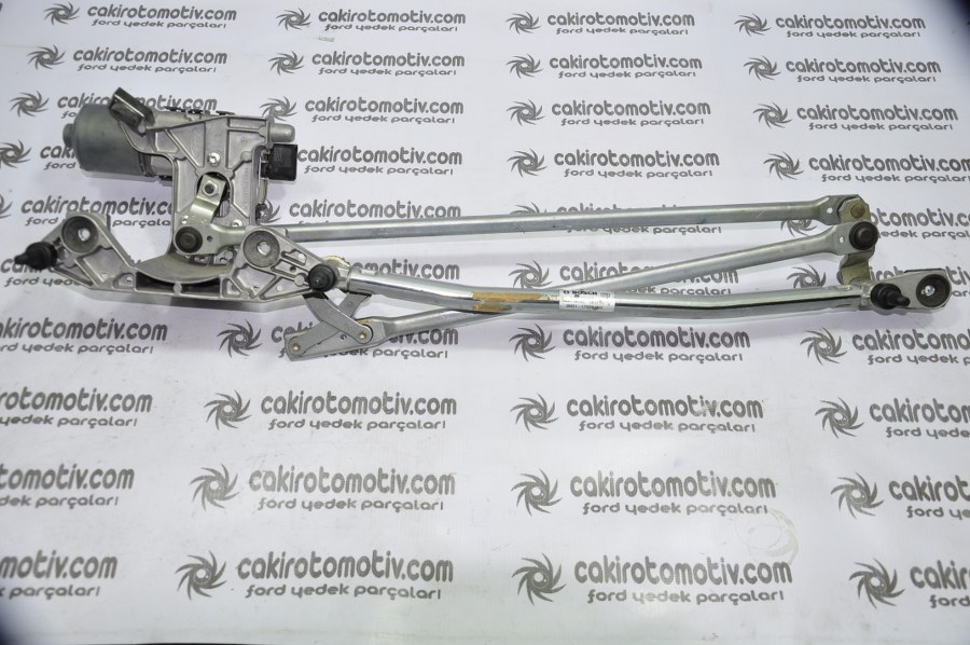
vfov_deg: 35.4
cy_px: 322
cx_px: 485
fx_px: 1009
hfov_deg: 51.3
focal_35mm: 38
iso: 200
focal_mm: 25
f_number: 5
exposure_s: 1/40
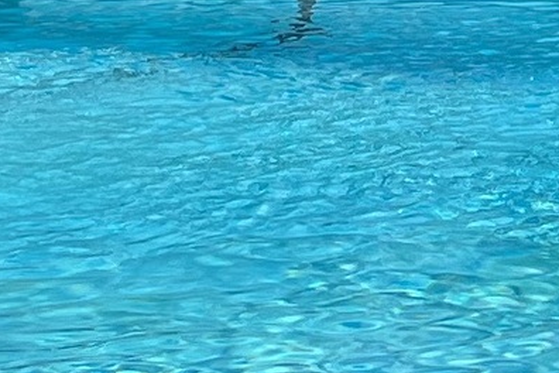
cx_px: 370
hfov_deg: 9.8
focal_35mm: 210
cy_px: -261
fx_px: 3261
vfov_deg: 6.4
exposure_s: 1/3876
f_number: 1.6
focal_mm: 5.1
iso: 50
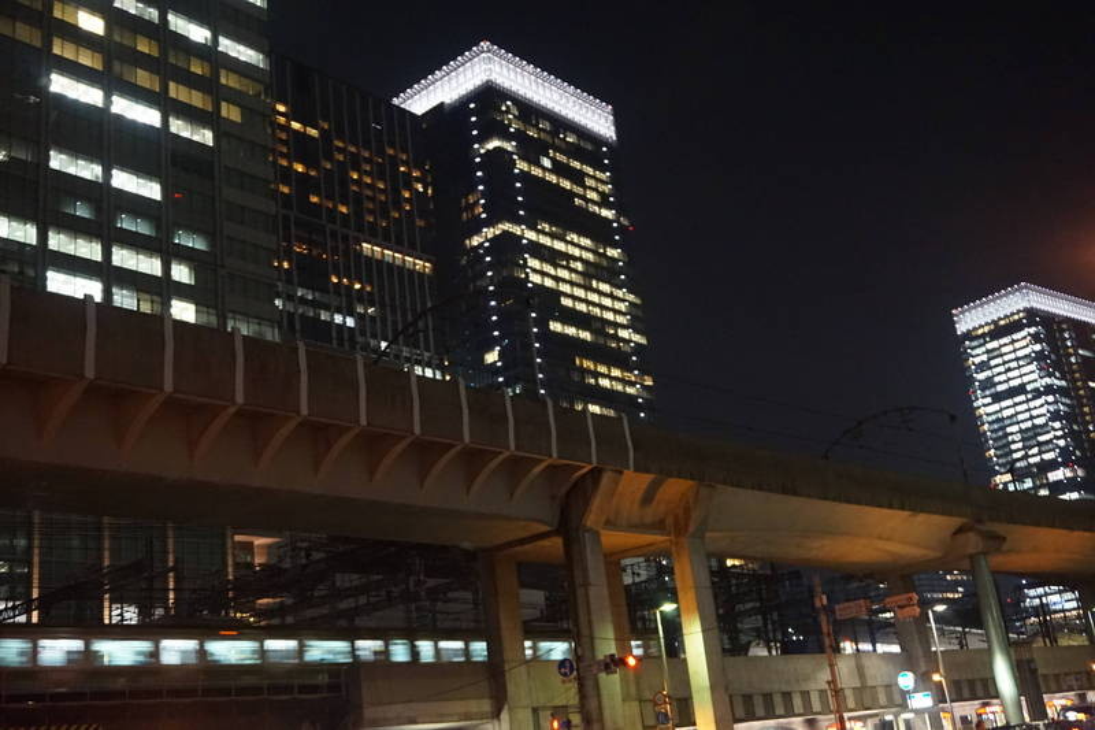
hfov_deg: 49.6
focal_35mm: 39
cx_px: 548
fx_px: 1186
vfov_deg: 34.2
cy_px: 365
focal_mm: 26
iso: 3200
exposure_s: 1/25
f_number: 4.5
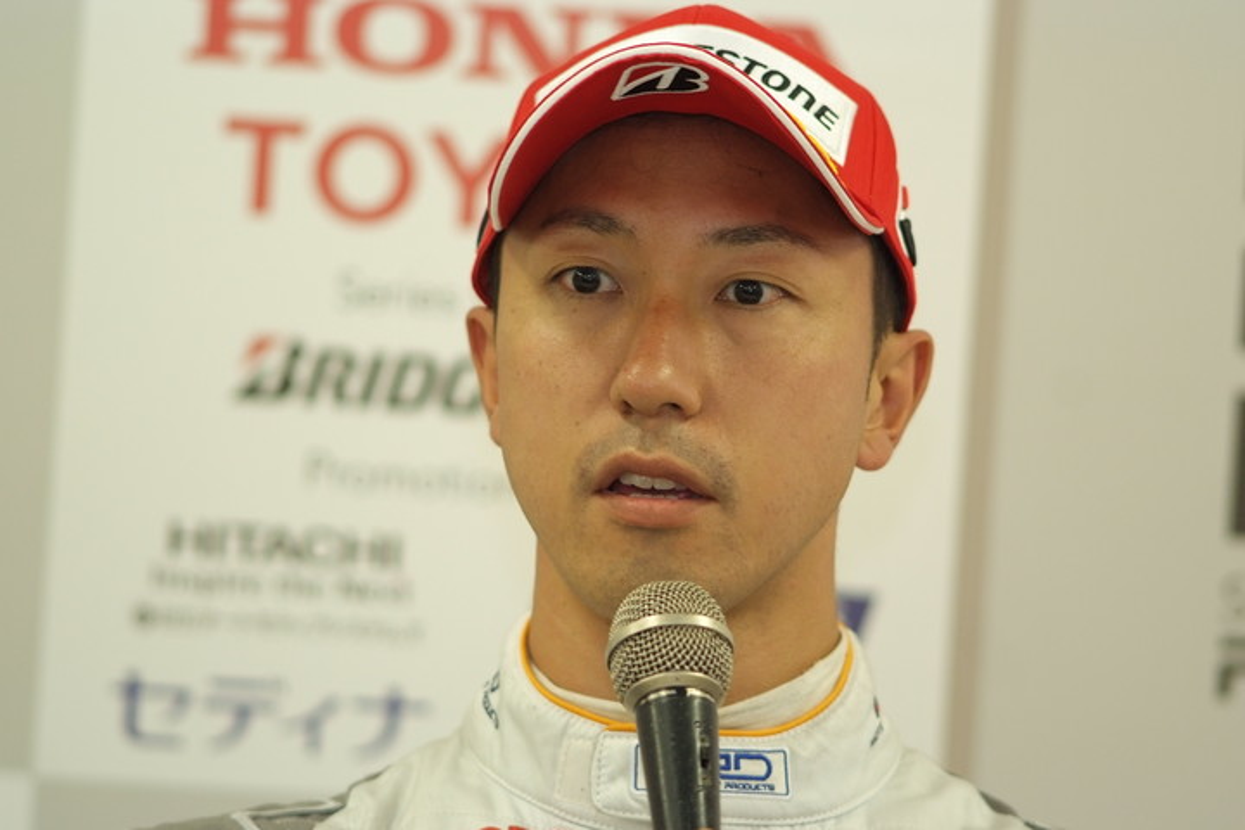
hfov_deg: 13.0
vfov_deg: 8.7
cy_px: 415
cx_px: 622
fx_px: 5464
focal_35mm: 158
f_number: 2.5
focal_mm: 105
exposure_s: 1/125
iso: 800
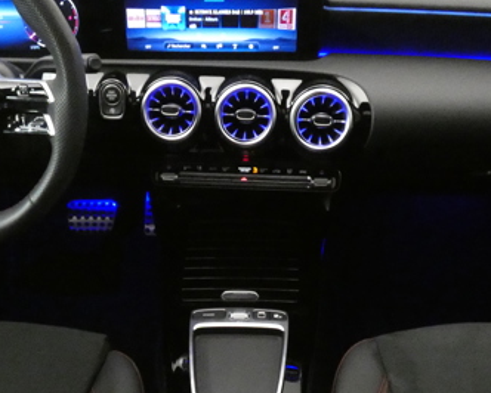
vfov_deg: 31.8
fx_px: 683
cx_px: 232
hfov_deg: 39.5
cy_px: 267
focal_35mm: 47
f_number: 2.8
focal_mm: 3.6
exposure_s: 1/20
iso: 1600
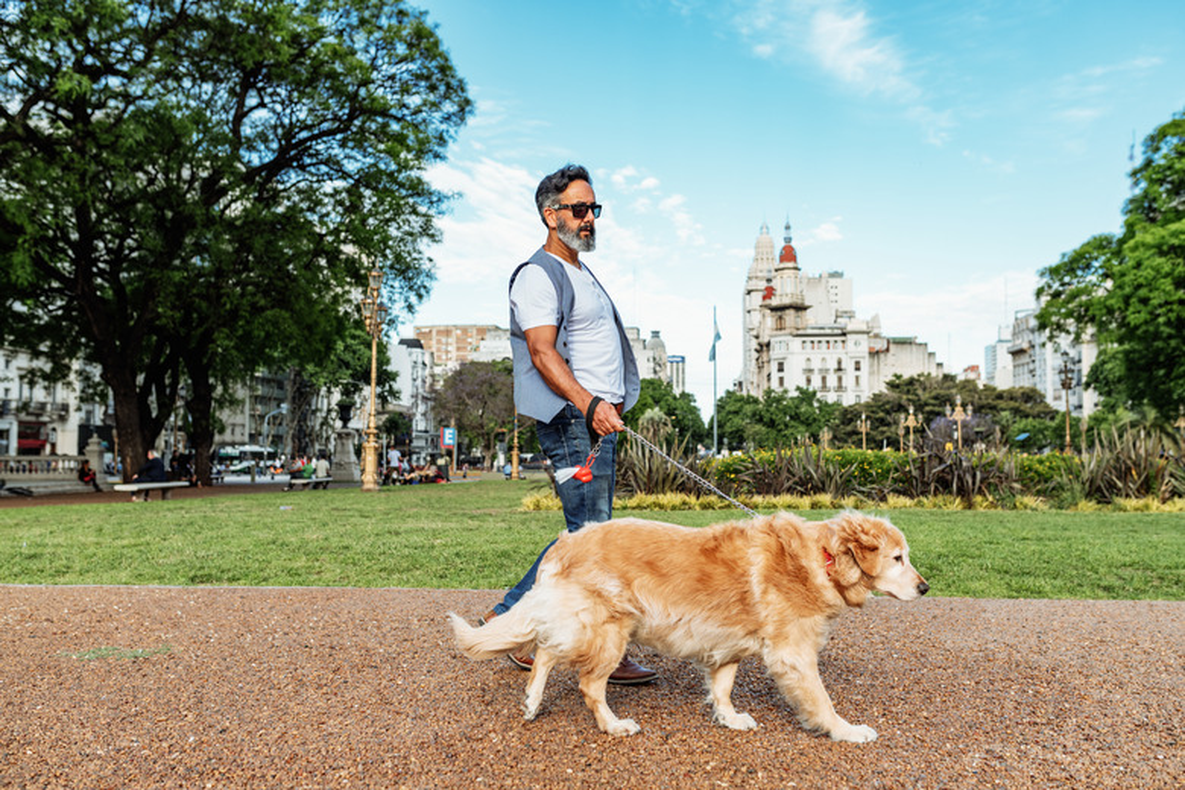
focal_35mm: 35
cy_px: 395
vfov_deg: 37.9
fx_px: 1152
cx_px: 592
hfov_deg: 54.4
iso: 200
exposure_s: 1/800
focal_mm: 35
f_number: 4
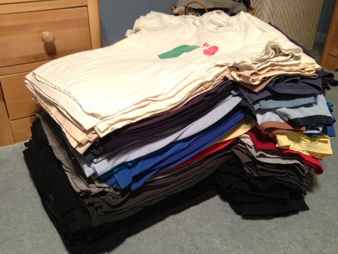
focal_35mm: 33
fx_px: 322
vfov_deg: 42.9
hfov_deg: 55.4
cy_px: 127
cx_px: 169
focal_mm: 4.12
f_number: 2.4
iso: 400
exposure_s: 1/17
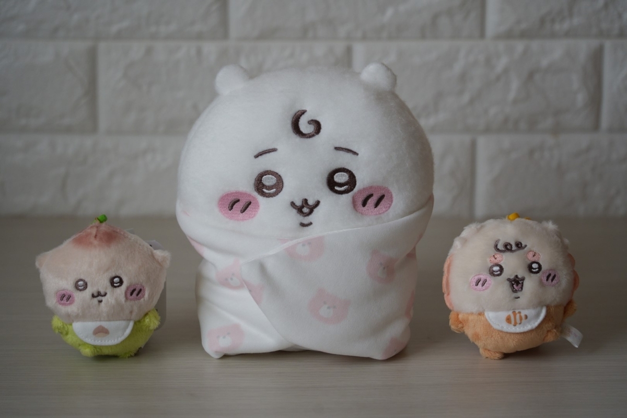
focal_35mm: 103
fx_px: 1794
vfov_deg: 13.3
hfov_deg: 19.8
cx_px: 314
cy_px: 209
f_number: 4.5
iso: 1000
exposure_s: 1/125
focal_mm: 103
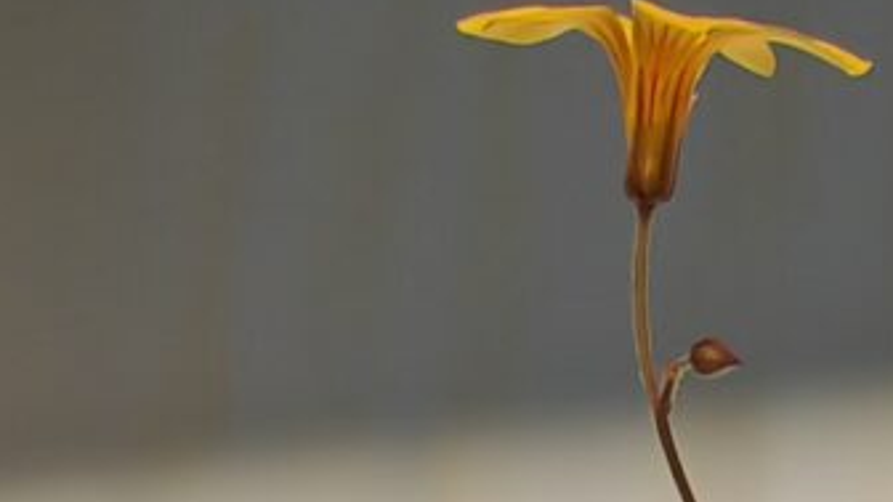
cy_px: 2050
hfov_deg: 9.6
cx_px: 755
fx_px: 5304
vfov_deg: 4.9
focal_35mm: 224
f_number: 1.9
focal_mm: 5.52
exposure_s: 1/6100
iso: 50
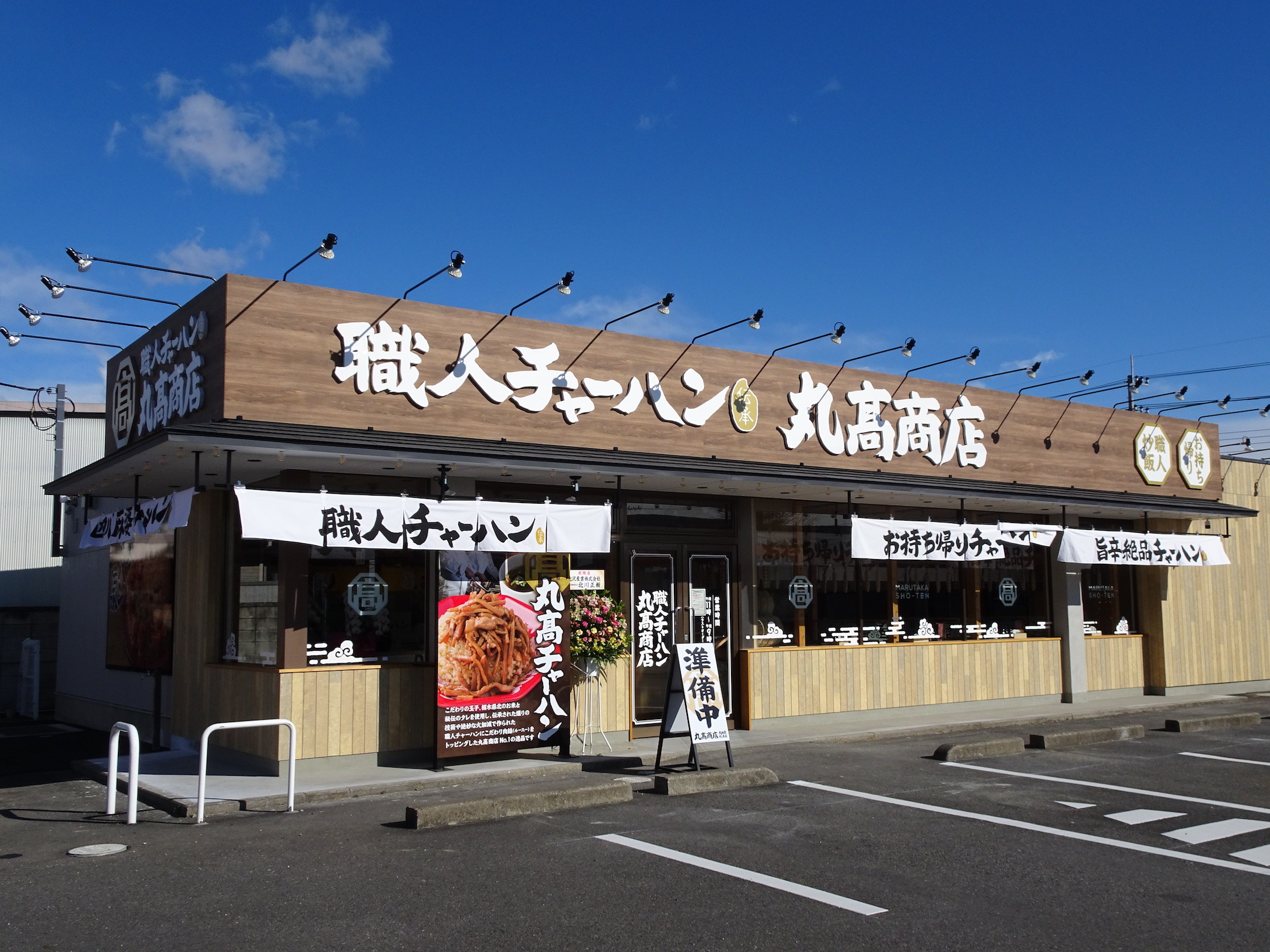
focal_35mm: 32
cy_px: 480
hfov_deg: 56.8
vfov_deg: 44.2
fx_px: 1174
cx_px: 684
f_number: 3.5
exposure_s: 1/1600
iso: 80
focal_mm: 4.92
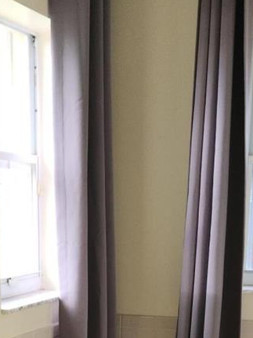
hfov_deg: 17.9
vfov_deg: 21.6
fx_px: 799
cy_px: 434
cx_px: 58
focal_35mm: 82
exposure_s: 1/60
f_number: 1.8
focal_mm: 5.4
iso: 40
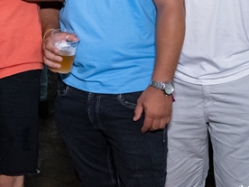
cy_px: -9
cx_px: -49
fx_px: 669
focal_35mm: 93
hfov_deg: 19.8
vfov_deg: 15.5
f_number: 2.8
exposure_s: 1/250
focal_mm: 24
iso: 2500
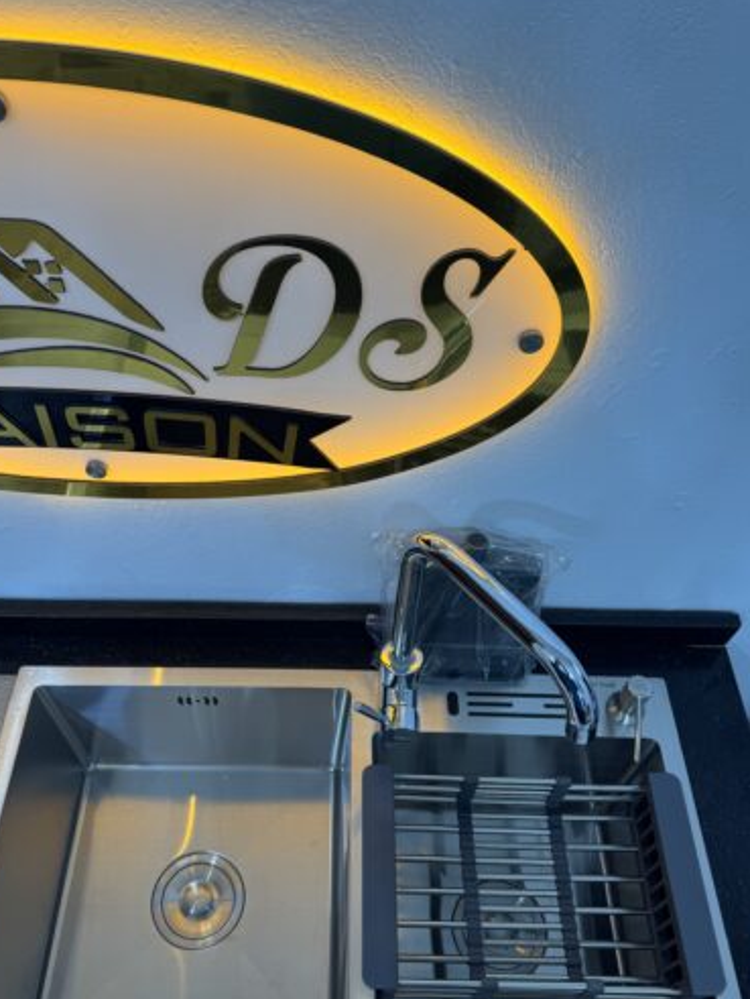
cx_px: 343
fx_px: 808
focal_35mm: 28
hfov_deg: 49.7
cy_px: 540
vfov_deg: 63.3
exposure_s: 1/100
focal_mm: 6.76
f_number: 1.78
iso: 64
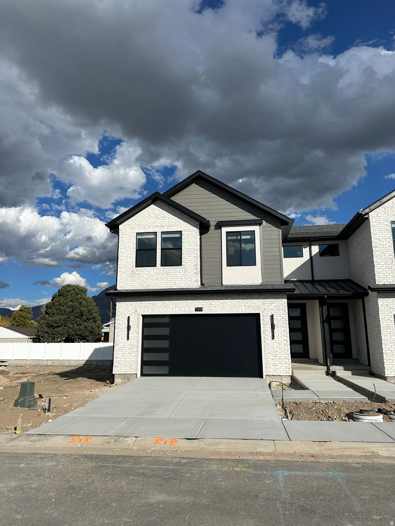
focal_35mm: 24
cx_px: 198
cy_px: 263
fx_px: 365
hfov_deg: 56.8
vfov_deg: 71.6
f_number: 1.78
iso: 80
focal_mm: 6.86
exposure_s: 1/8929
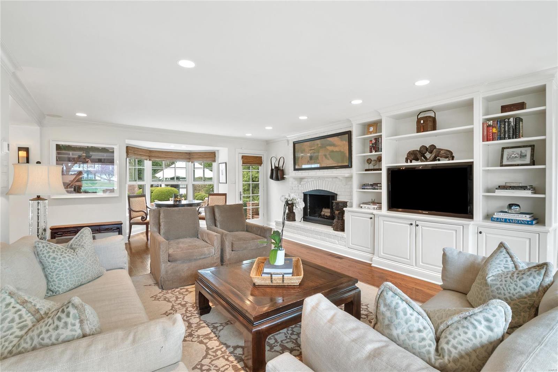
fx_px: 248
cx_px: 279
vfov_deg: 73.7
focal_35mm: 16
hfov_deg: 96.7
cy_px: 186
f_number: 8
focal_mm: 8
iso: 400
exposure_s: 1/3
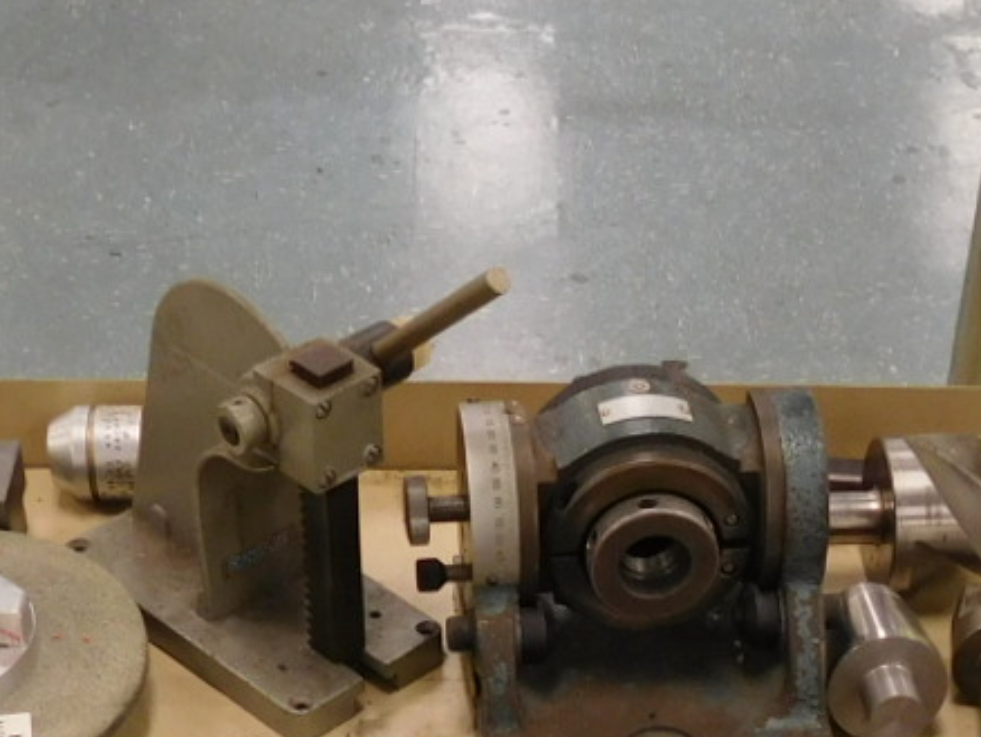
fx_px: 2382
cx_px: 585
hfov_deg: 23.2
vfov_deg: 16.0
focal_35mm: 84
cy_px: 1140
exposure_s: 1/30
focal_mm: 4
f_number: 3
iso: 140
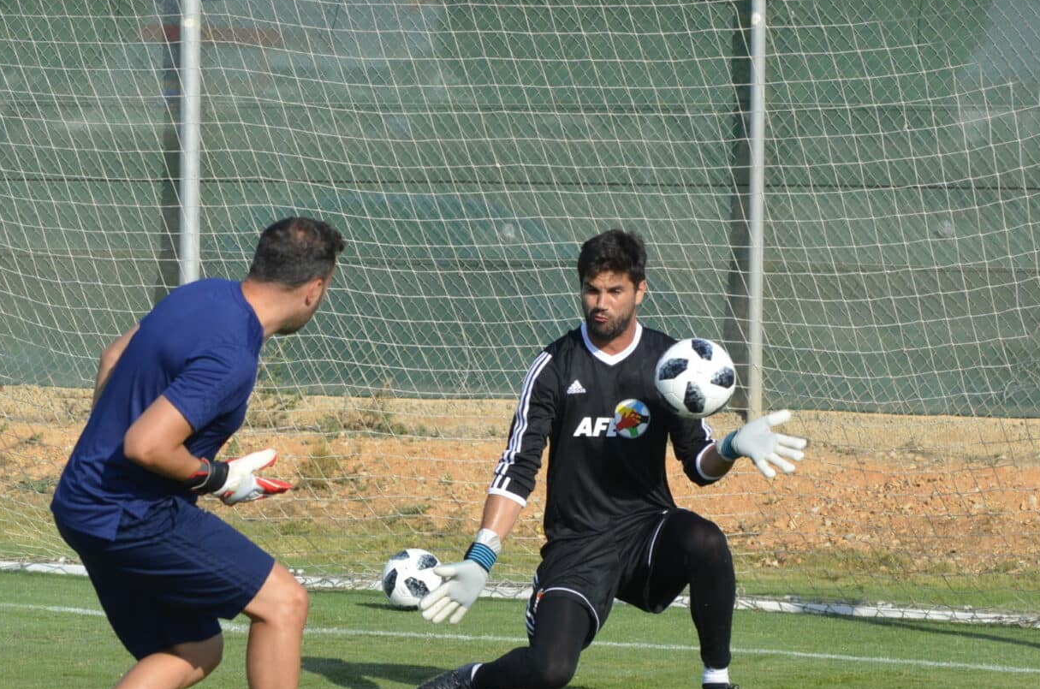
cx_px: 540
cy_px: 376
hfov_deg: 8.0
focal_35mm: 258
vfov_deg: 5.3
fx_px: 7439
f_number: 6.3
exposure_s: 1/1600
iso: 400
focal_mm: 102
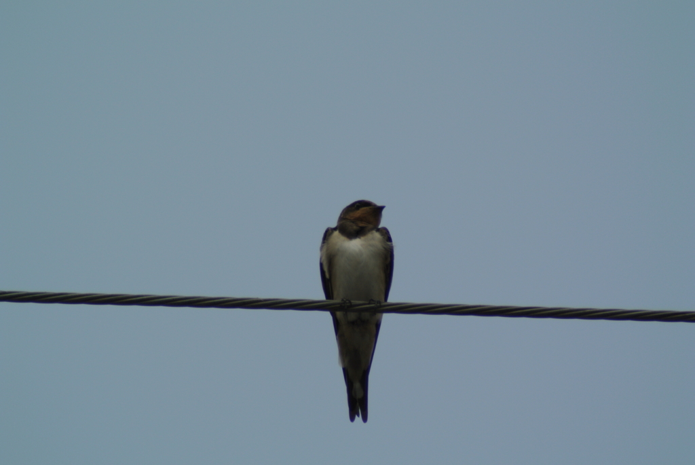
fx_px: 15653
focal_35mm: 810
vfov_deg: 1.7
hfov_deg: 2.5
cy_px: 232
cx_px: 348
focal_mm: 300
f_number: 5.6
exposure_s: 1/800
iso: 100
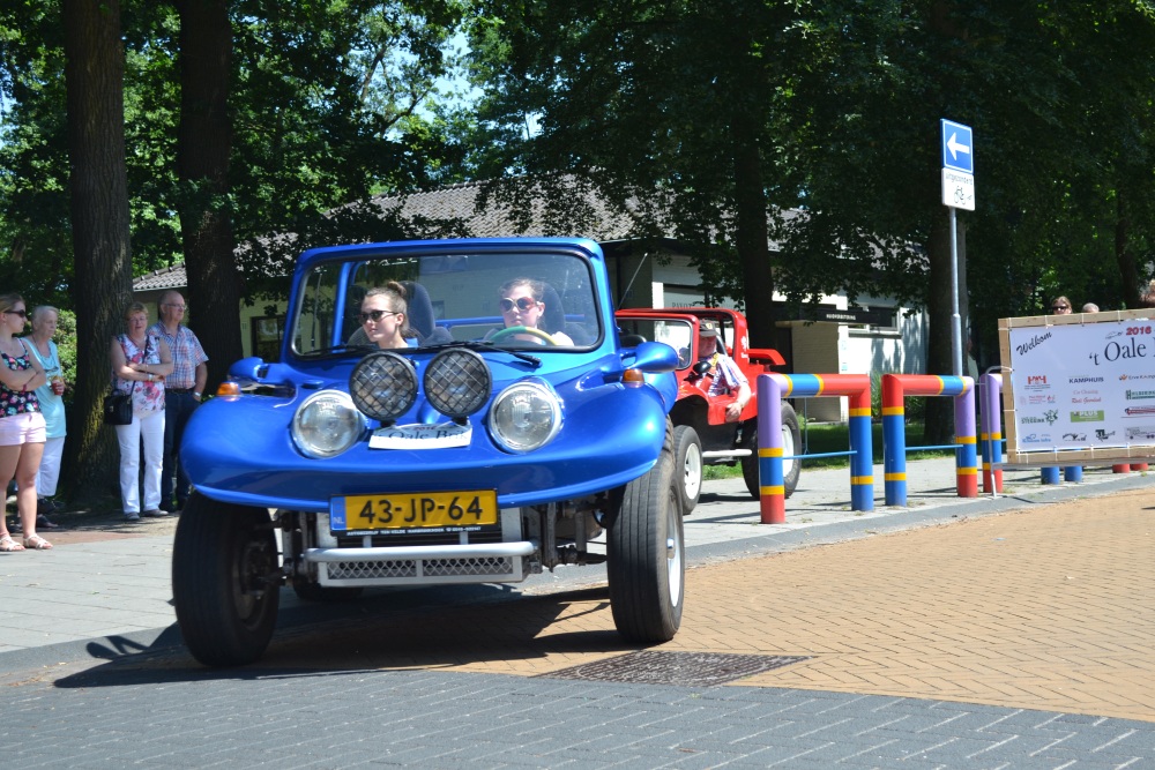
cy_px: 385
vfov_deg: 25.1
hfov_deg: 36.9
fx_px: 1733
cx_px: 578
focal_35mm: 54
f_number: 6.3
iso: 100
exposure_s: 1/160
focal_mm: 36
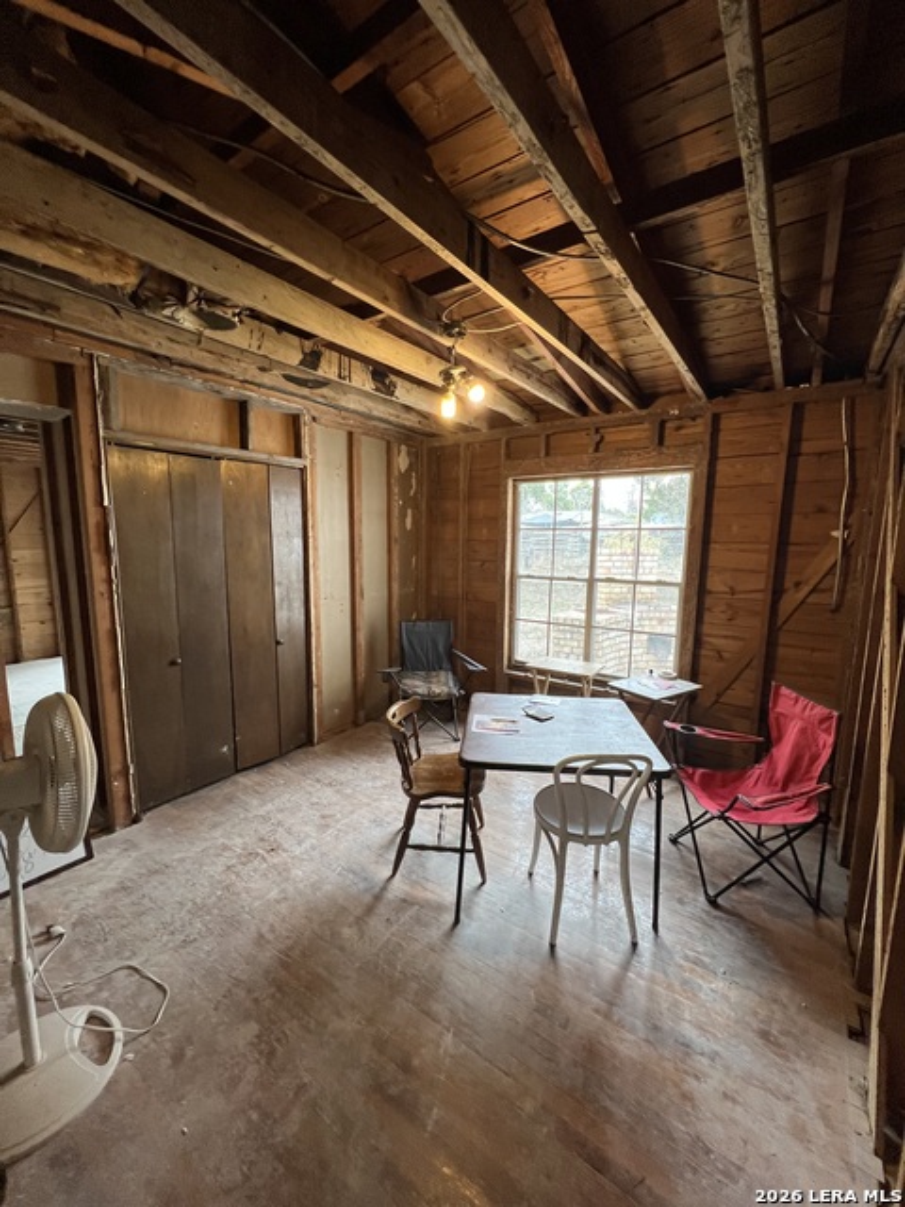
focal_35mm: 13
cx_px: 452
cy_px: 604
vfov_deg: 106.2
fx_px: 453
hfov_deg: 89.9
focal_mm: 1.57
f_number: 1.8
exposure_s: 1/120
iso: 200
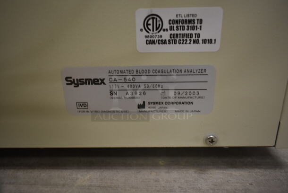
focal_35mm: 27
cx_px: 144
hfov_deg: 67.3
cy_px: 96
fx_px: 216
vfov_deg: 48.0
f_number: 3.5
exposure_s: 1/30
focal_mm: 18
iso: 400
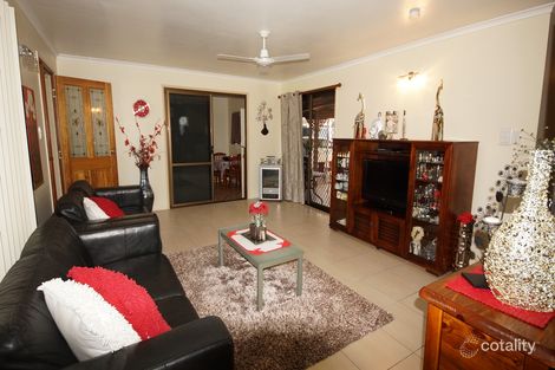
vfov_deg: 72.0
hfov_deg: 95.0
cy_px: 185
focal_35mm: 16
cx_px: 278
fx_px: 254
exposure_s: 1/60
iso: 400
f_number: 5
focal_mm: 11
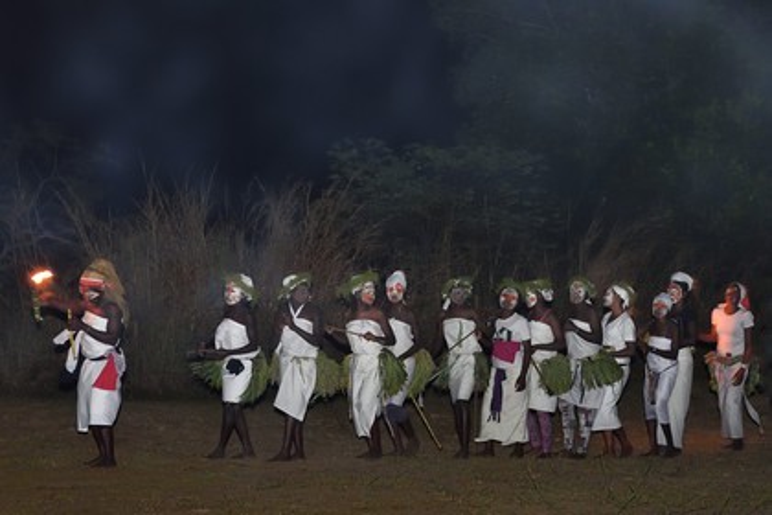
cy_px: 258
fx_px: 1329
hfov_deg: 32.4
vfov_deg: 21.9
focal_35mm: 62
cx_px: 386
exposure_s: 1/13
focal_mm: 62
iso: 6400
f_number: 4
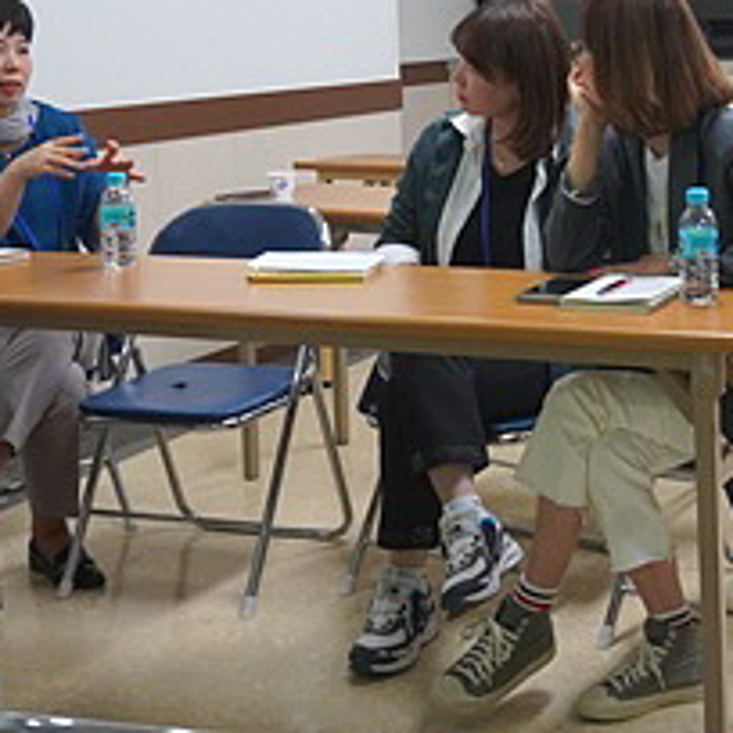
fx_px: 1533
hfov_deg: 26.0
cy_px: 171
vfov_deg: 26.5
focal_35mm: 64
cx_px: 668
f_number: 4
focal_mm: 16
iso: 1250
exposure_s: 1/160
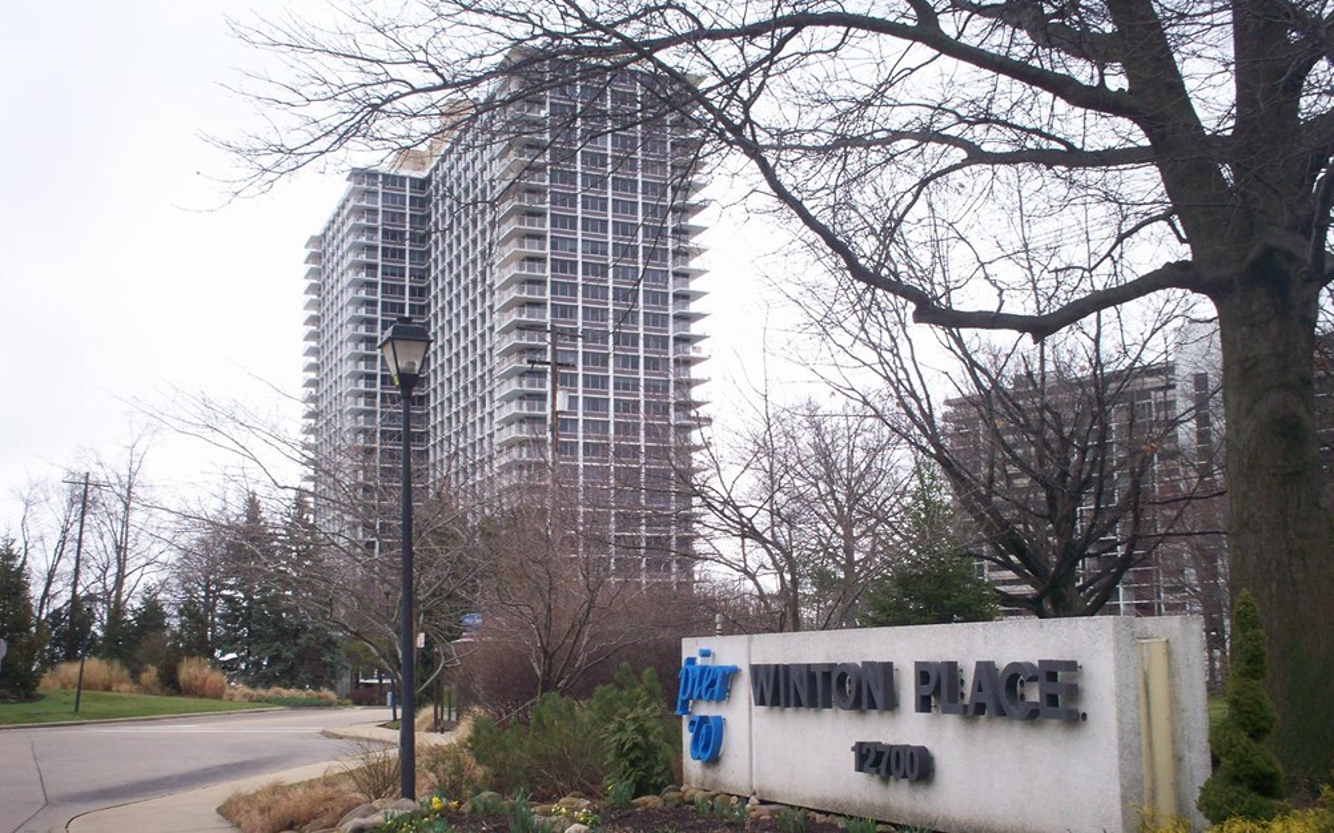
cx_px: 668
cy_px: 494
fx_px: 1418
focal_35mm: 39
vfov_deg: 32.7
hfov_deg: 50.4
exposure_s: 1/129
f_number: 4.5
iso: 100
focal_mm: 6
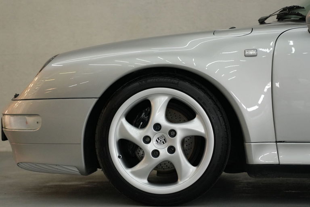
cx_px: 155
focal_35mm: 100
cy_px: 104
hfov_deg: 20.3
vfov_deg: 13.6
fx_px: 865
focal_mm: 67
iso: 3200
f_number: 2.8
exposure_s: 1/1250
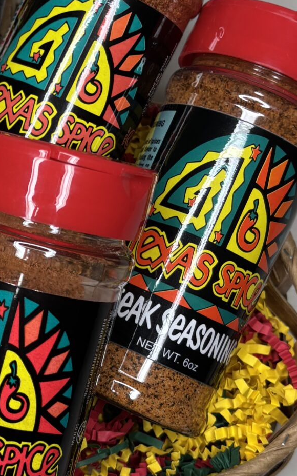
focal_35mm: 76
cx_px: -22
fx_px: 984
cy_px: 223
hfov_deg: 16.7
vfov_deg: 27.1
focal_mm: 5.96
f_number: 1.6
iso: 40
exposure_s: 1/120
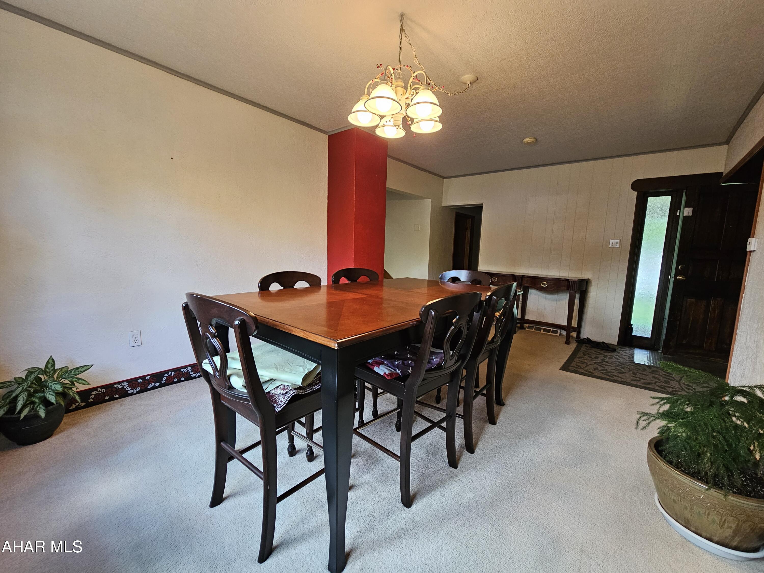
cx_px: 382
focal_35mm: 13
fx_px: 287
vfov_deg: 89.9
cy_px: 286
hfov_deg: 106.2
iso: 250
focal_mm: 2.2
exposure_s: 1/60
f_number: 2.2
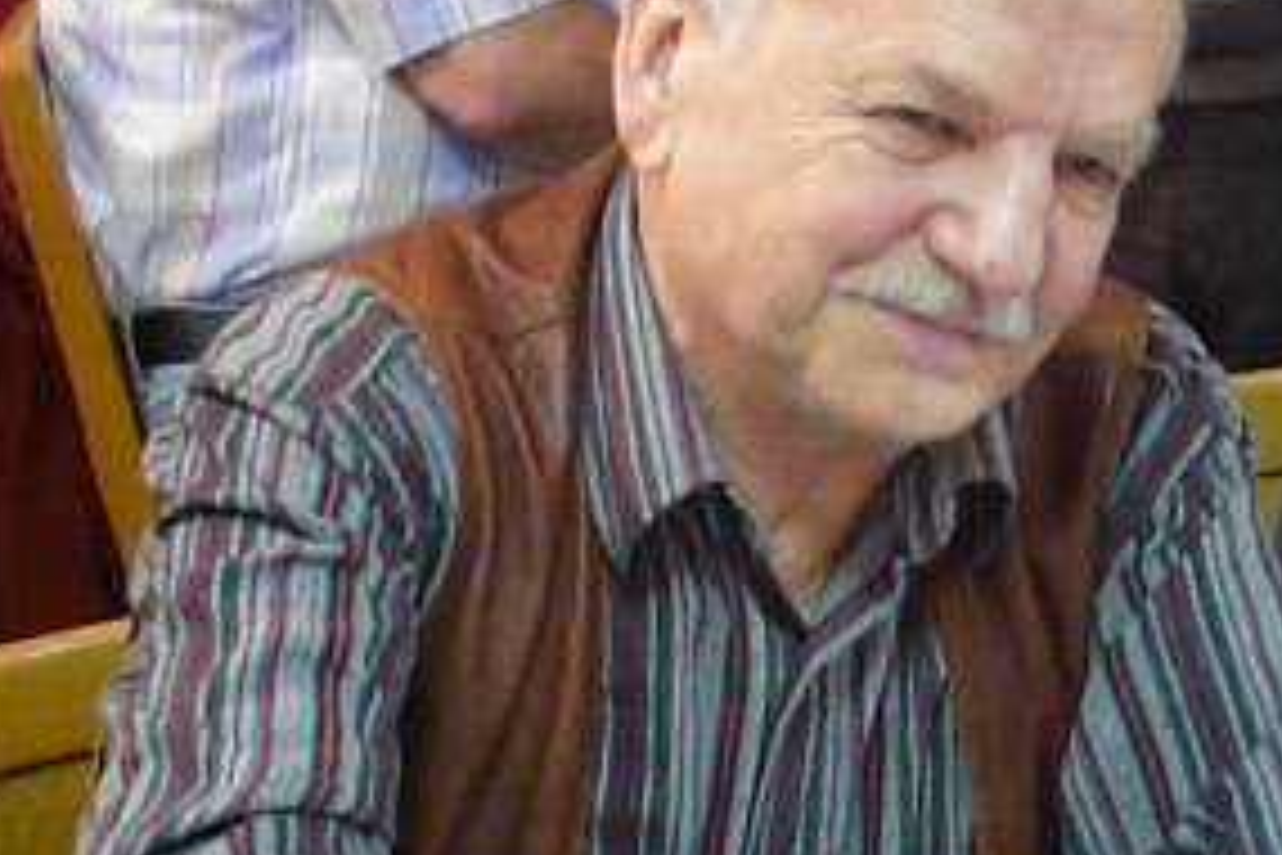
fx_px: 3988
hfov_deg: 18.1
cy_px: 477
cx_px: 972
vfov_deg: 12.2
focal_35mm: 112
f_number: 3
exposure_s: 1/30
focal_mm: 7.9
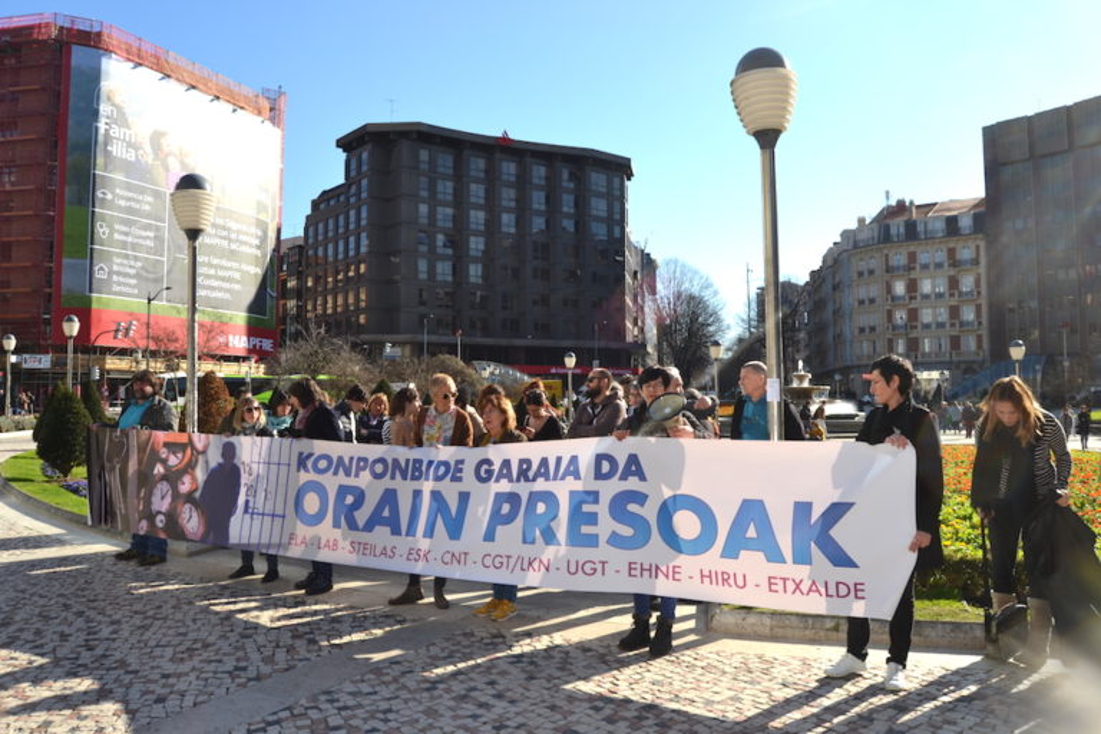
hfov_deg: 67.4
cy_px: 367
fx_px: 826
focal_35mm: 27
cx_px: 550
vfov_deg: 47.9
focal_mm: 18
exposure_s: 1/200
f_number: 8
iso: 100
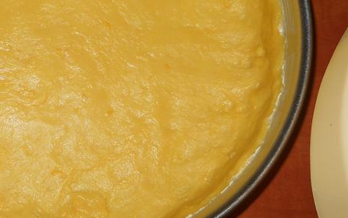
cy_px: 46
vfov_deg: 17.0
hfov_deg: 26.6
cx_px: 69
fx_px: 721
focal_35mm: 76
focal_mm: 6.72
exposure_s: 1/30
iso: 80
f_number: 3.1
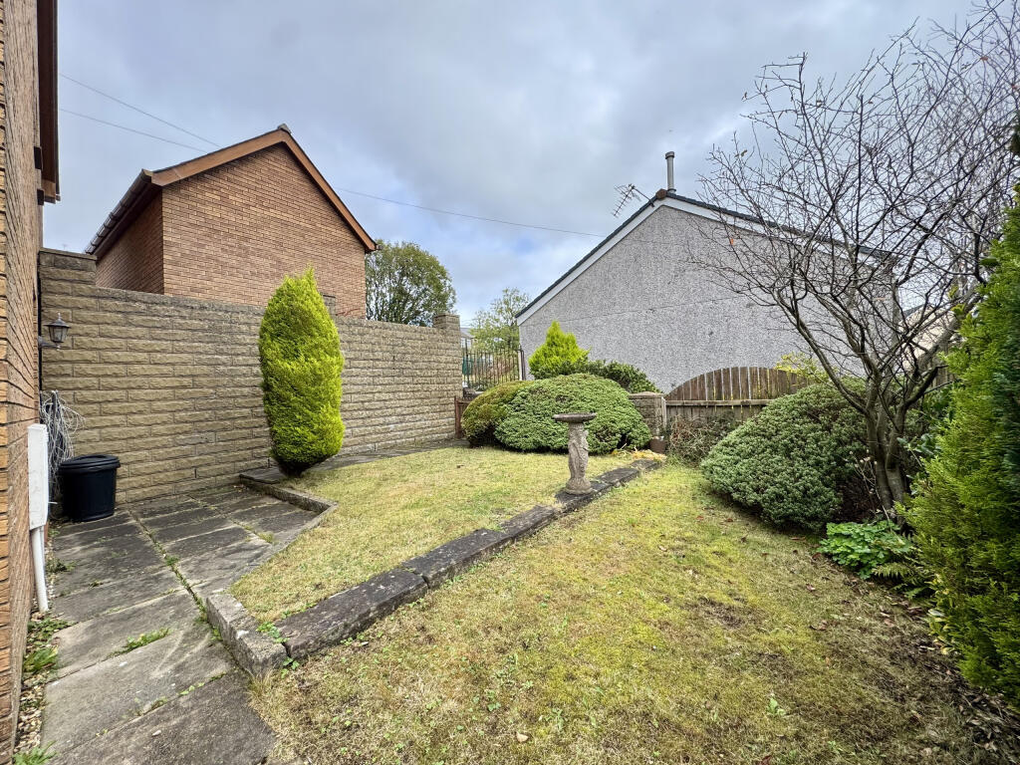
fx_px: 413
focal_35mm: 14
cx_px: 510
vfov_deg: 85.7
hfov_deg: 102.1
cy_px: 382
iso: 40
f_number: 2.2
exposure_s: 1/414
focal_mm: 2.22
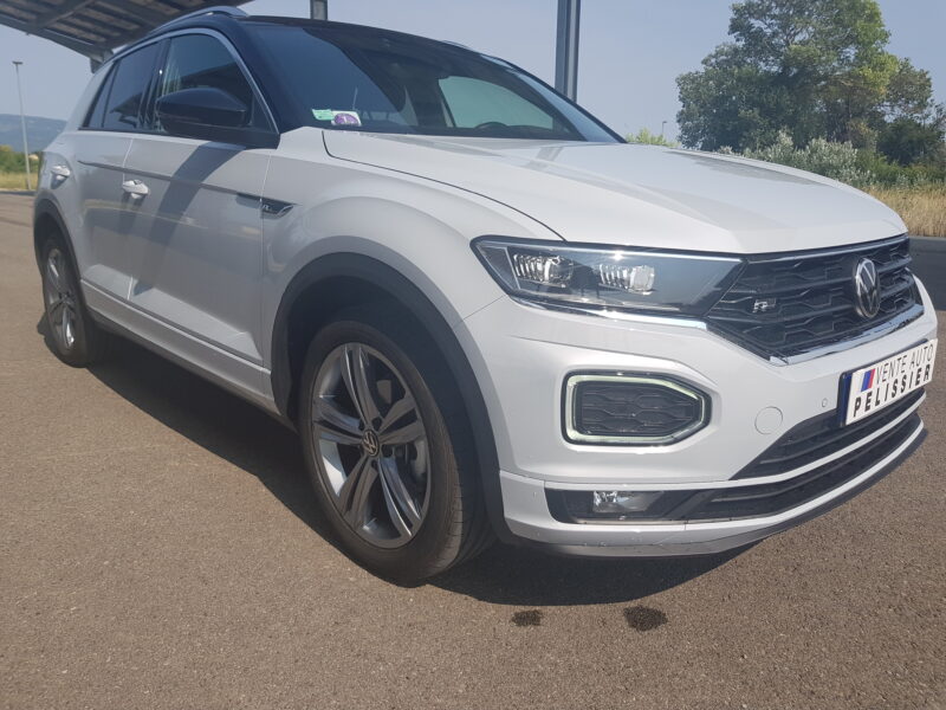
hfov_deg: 67.3
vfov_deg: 53.1
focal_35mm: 26
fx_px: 711
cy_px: 355
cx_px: 473
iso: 40
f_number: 1.7
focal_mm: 4.2
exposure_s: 1/2312
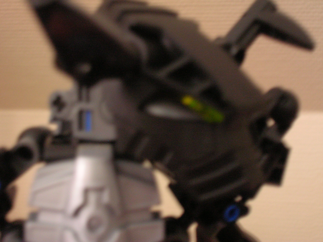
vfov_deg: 23.3
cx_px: 162
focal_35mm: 63
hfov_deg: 30.7
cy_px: 121
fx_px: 587
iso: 200
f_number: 3.6
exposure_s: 2
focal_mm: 10.4
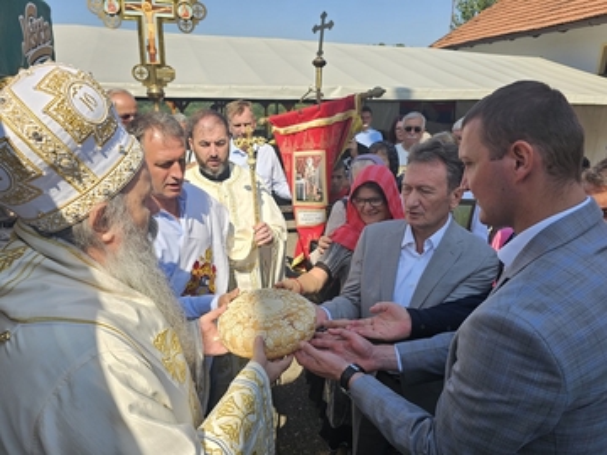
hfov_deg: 73.9
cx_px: 304
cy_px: 228
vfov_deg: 58.9
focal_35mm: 23
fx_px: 403
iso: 10
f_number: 1.7
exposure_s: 1/453
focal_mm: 6.3
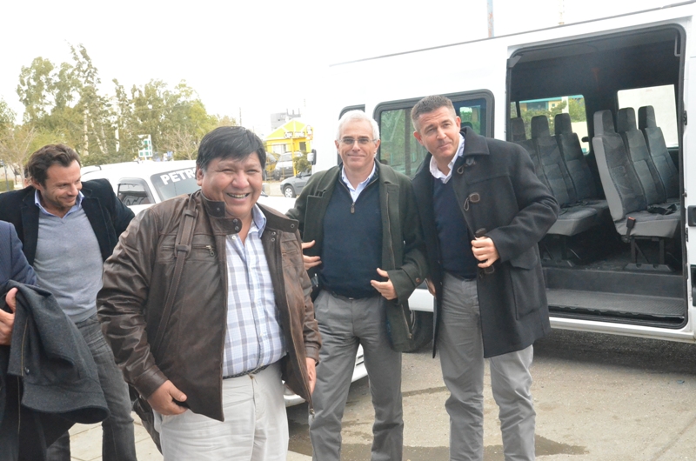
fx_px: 839
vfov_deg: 30.7
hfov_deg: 45.0
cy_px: 230
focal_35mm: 44
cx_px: 348
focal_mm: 29
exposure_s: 1/640
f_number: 13
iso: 6400
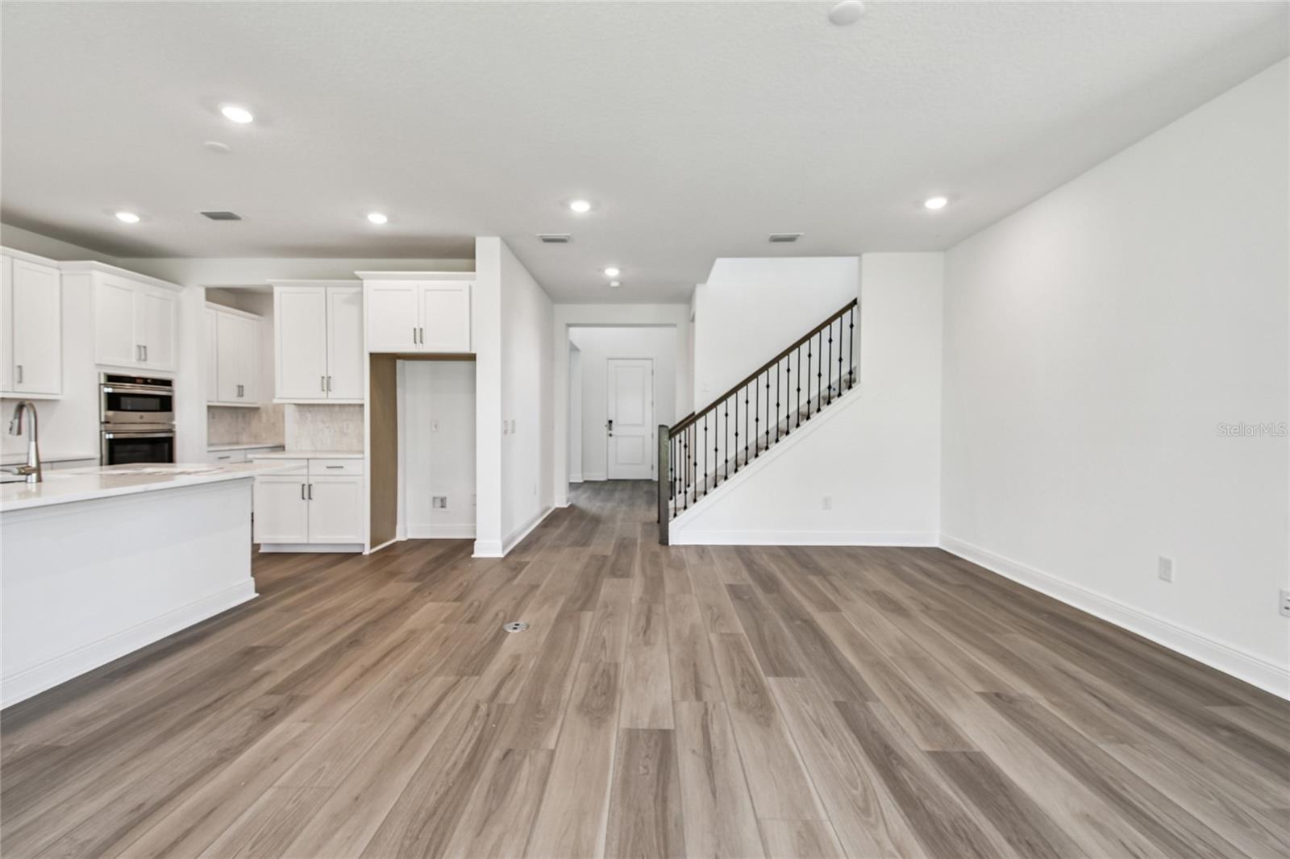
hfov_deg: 100.4
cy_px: 430
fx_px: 537
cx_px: 645
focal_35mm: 15
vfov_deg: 77.3
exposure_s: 1/20
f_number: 7.1
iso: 100
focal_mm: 10
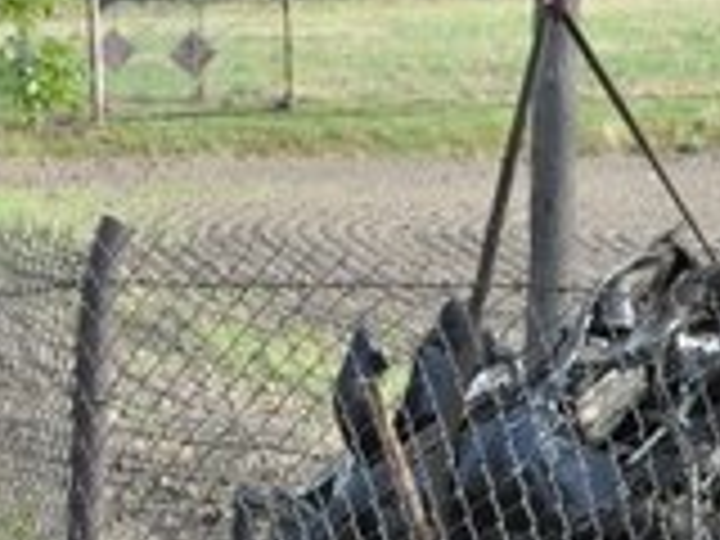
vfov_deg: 7.9
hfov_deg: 10.5
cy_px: 306
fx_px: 3890
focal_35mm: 187
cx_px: 4
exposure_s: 1/125
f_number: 29
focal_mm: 32
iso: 1600
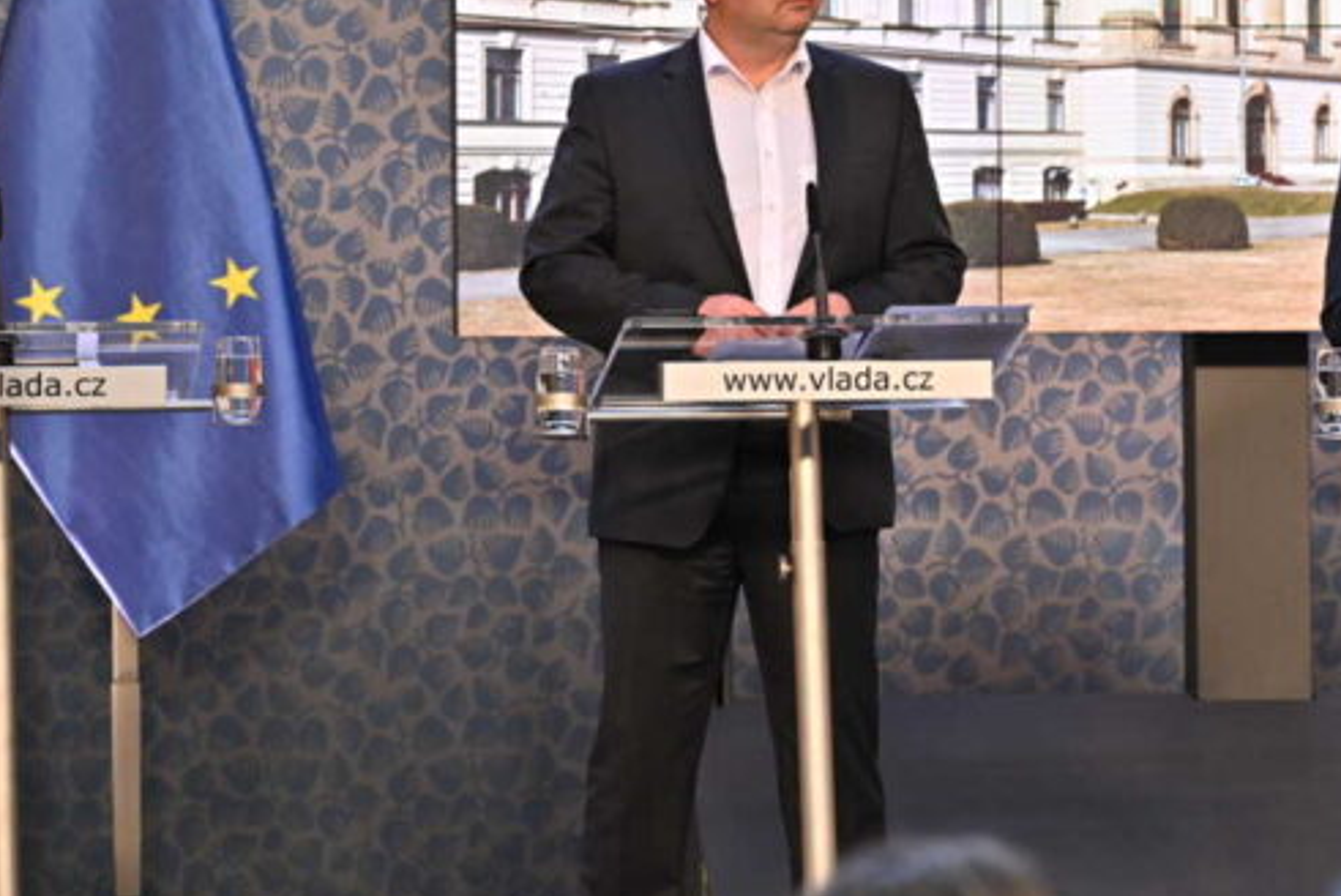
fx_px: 7864
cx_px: 970
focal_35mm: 211
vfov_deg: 6.5
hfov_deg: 9.7
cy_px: 300
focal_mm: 135
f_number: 4
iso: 800
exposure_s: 1/60
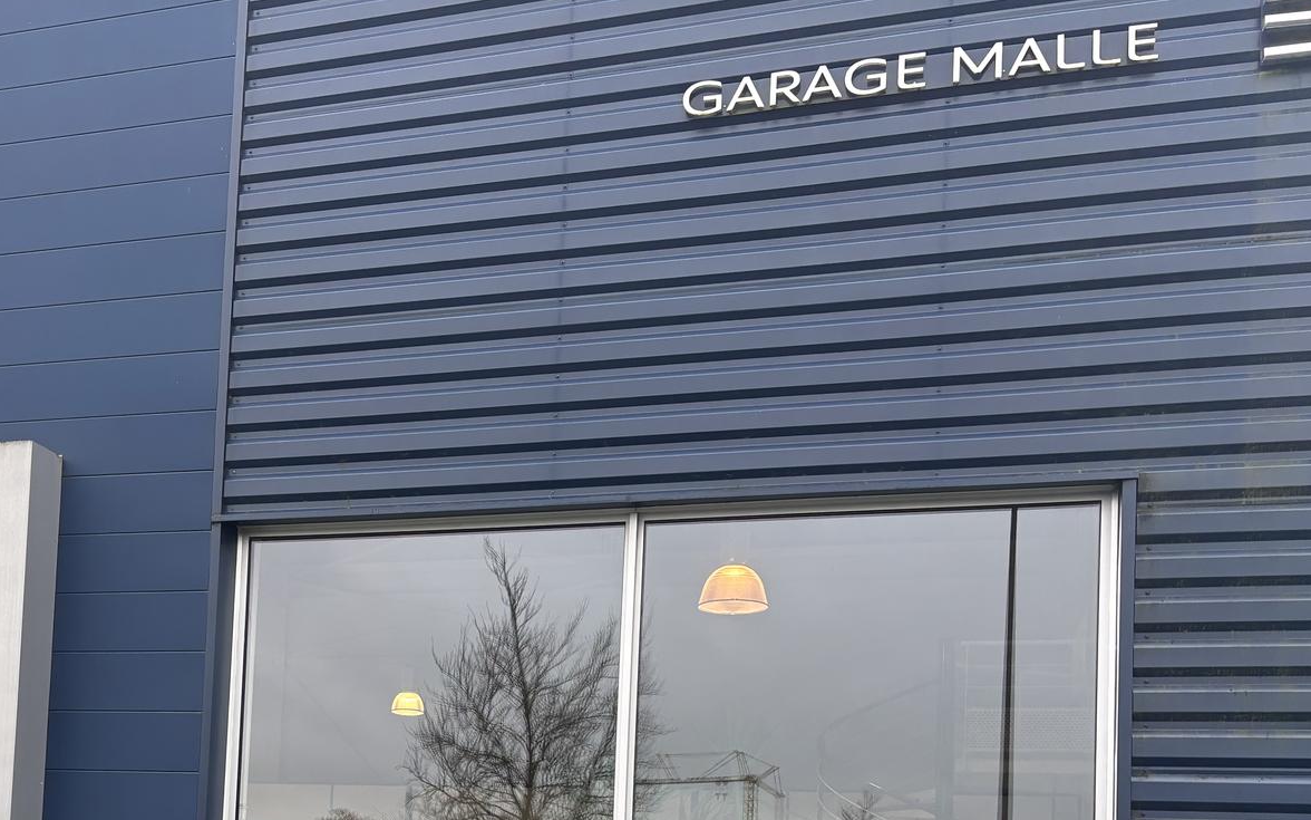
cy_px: 794
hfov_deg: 43.2
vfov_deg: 27.2
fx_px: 1608
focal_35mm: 45
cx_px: 352
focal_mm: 5.96
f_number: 1.6
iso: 40
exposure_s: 1/100
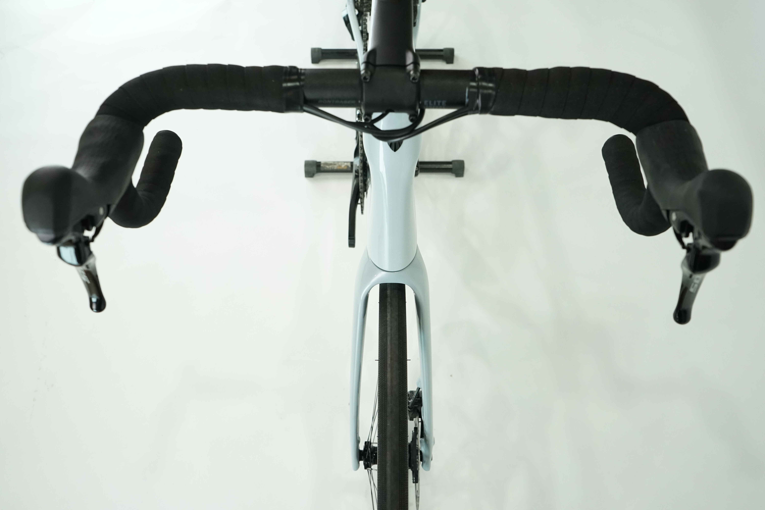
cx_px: 382
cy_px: 255
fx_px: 659
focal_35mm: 31
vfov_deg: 42.3
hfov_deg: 60.3
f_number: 6.3
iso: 2000
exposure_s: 1/200
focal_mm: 31
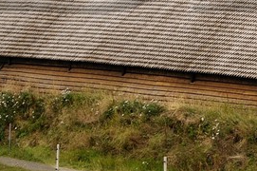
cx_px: 214
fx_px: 4414
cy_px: -142
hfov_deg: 3.3
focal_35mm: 619
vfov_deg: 2.2
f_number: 7.1
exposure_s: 1/320
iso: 400
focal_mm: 105
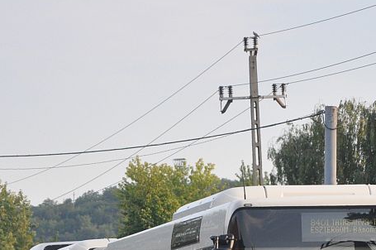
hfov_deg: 6.3
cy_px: 272
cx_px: 270
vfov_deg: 4.2
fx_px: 3390
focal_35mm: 325
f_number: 5.6
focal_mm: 92
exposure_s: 1/640
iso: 800
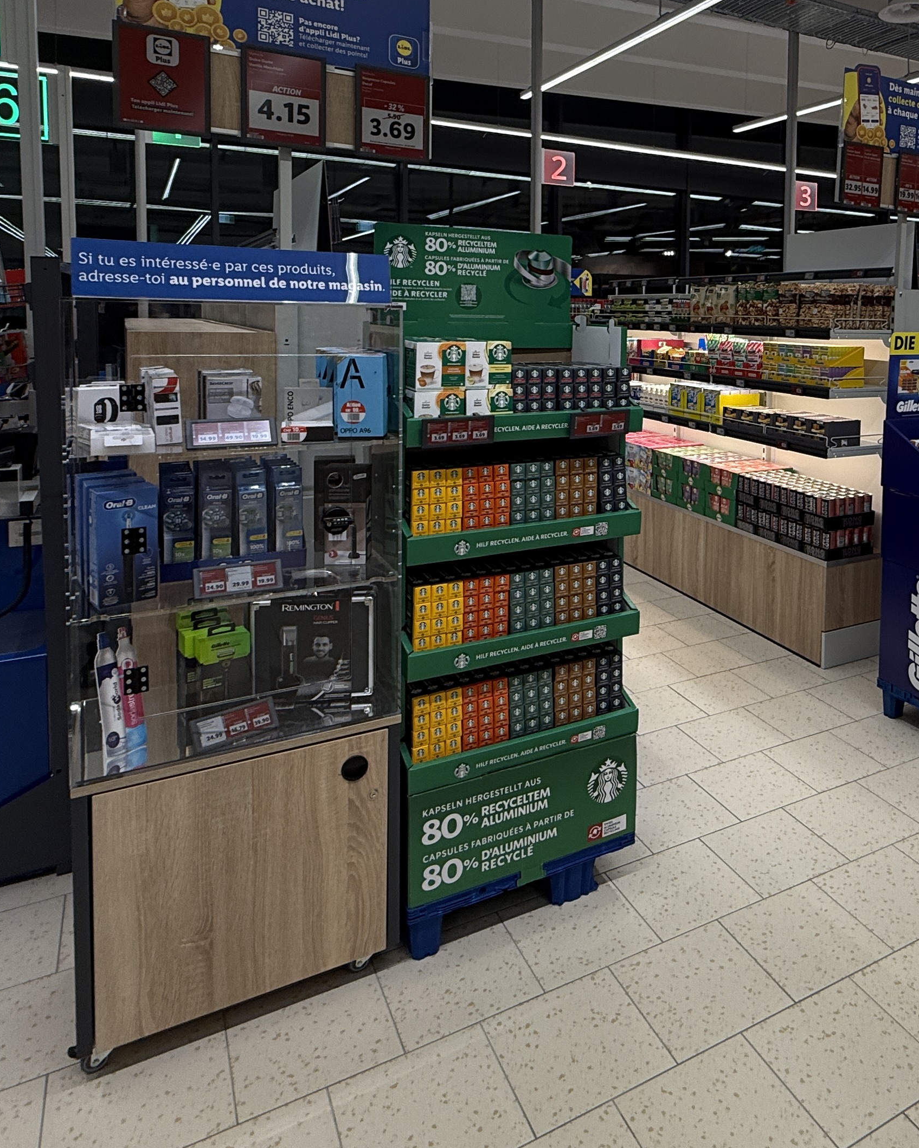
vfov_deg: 64.2
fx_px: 884
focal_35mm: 26
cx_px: 679
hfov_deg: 52.7
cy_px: 373
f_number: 2.2
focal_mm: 2.22
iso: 64
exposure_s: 1/99
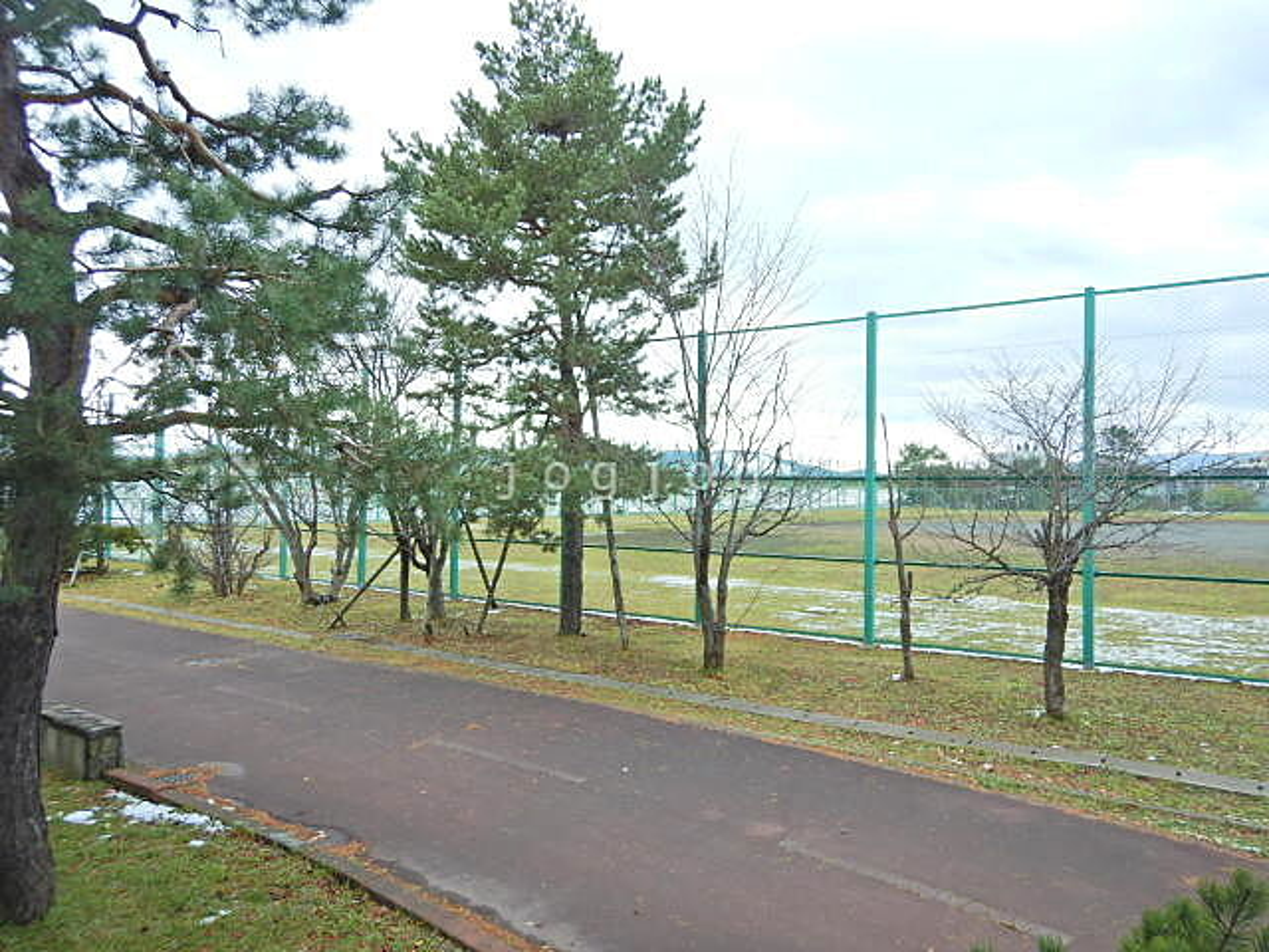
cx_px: 634
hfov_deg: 71.6
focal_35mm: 24
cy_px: 476
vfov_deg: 56.8
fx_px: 880
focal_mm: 4.3
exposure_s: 1/320
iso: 125
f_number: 2.8
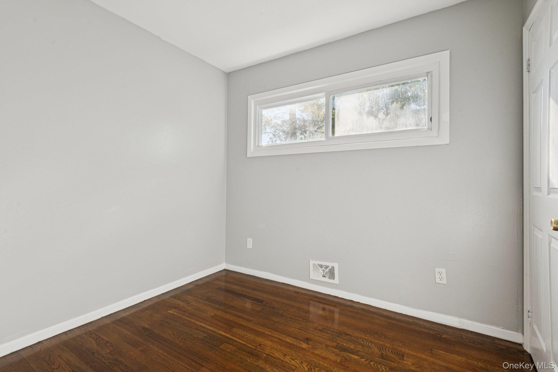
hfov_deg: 96.7
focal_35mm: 16
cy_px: 186
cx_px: 279
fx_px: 248
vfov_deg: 73.7
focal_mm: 16
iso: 250
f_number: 9
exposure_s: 1/60
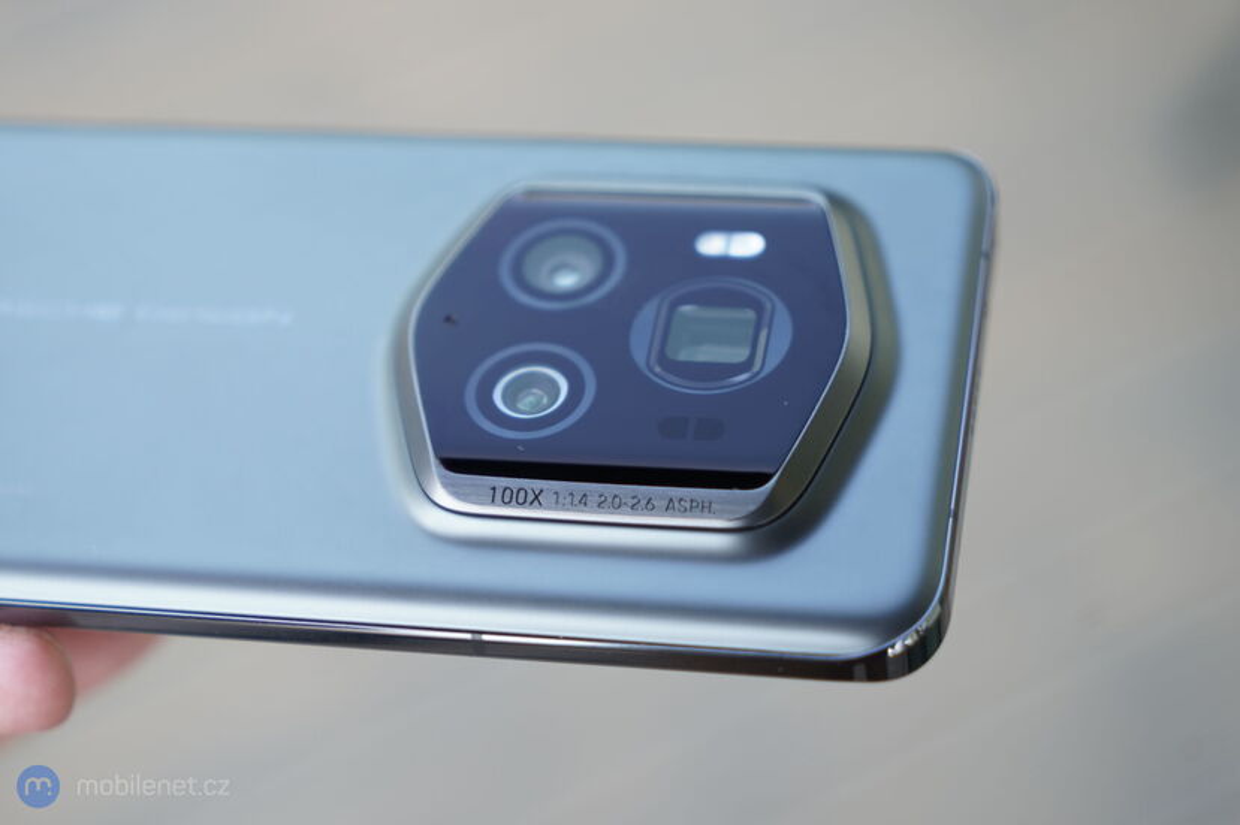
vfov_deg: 20.0
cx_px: 620
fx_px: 2341
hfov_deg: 29.7
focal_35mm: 68
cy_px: 412
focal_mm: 68
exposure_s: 1/50
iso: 100
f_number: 4
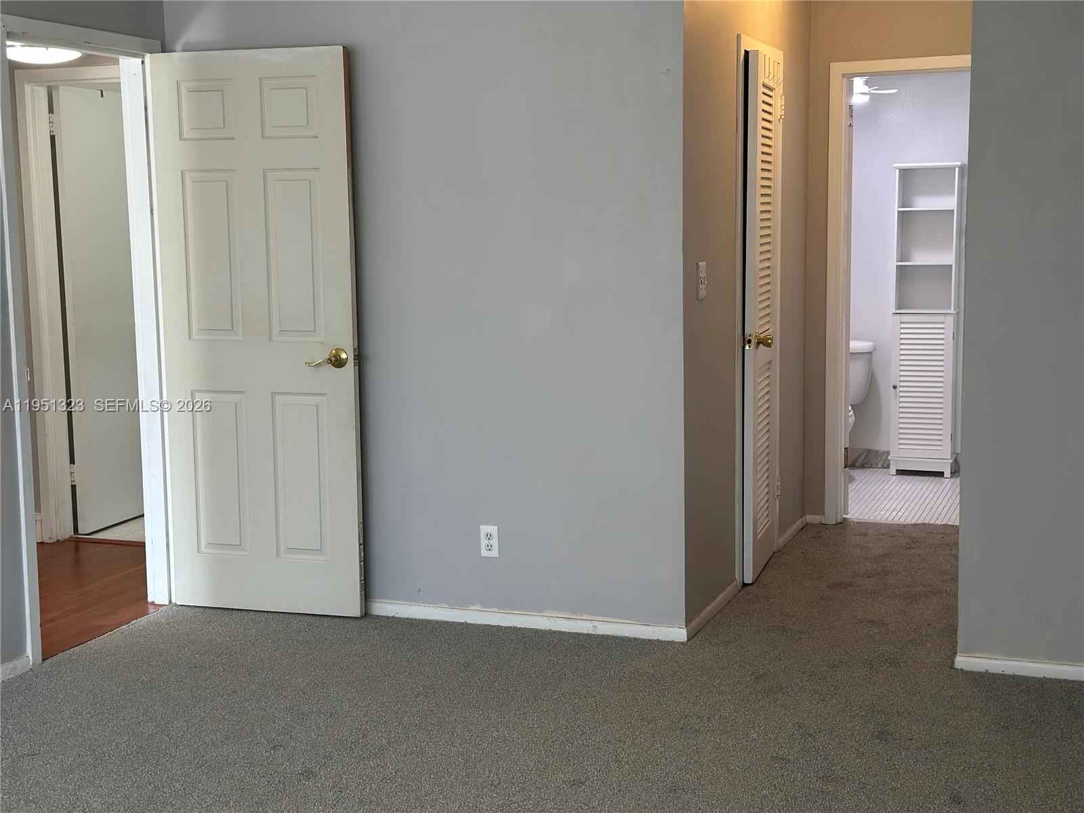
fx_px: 1503
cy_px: 406
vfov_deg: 30.3
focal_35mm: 48
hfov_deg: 39.7
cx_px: 542
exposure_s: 1/120
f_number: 1.78
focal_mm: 6.86
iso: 125
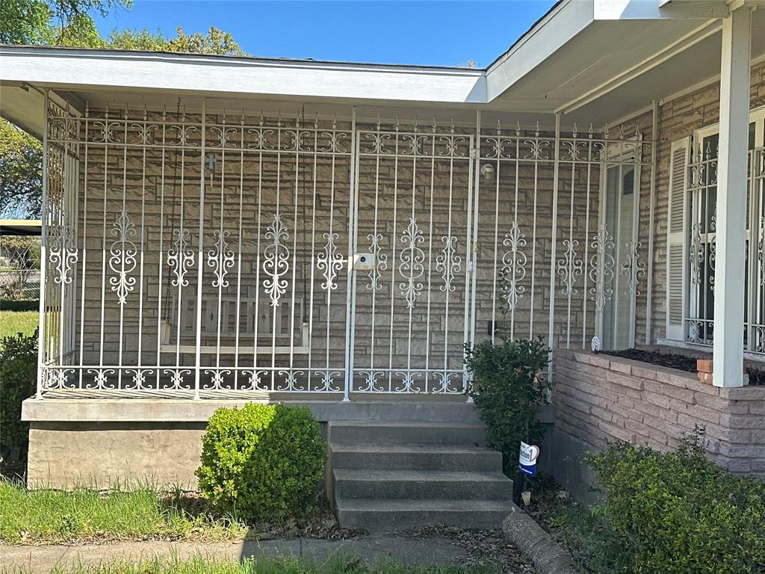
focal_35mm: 48
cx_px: 382
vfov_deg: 30.3
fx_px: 1061
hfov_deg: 39.7
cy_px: 287
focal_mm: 6.86
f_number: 1.78
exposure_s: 1/1157
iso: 64
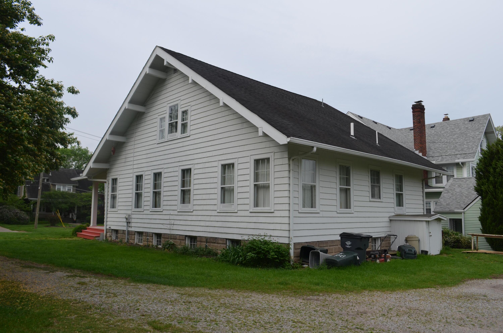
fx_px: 376
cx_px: 252
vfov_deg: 47.7
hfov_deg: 67.5
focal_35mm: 27
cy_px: 166
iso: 200
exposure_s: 1/400
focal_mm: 18
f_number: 7.1
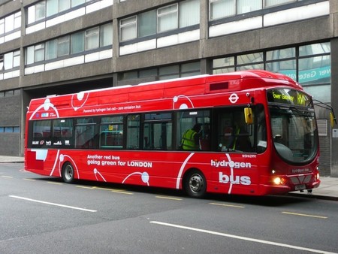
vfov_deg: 30.3
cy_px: 127
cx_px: 169
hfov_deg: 39.6
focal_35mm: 48
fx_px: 469
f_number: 4.2
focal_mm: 7.8
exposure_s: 1/30
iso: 200
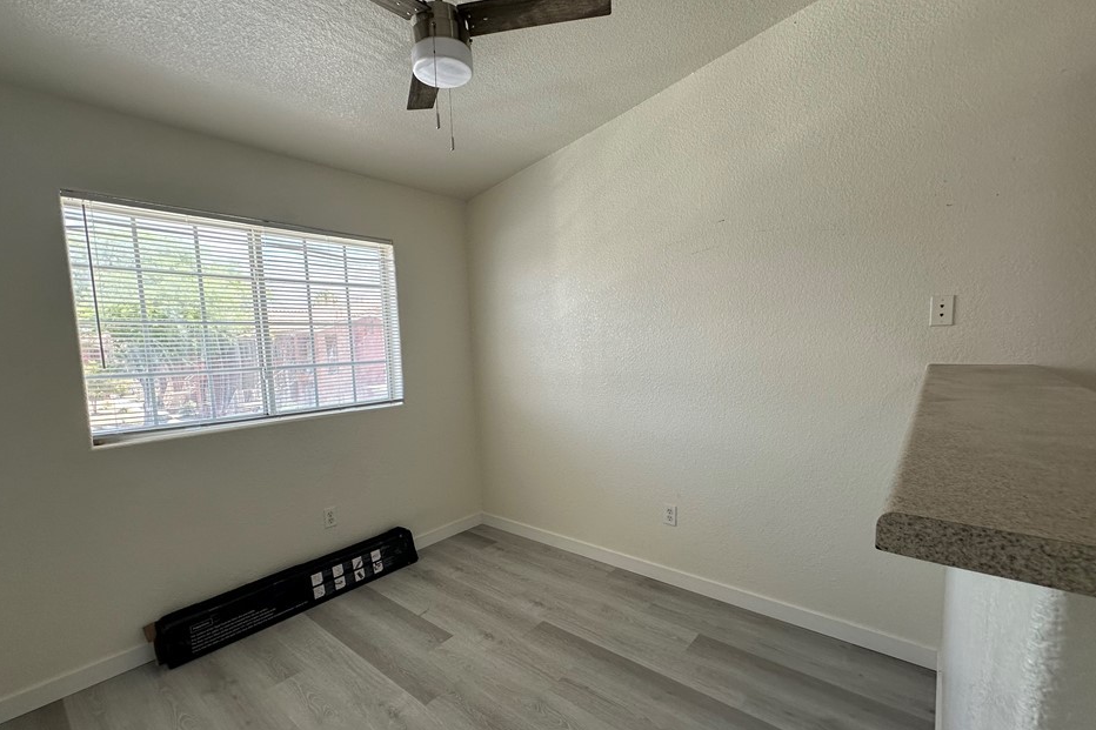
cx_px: 540
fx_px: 487
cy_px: 394
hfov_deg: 96.7
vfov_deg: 73.6
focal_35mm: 16
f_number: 2.2
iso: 64
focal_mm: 2.22
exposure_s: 1/120
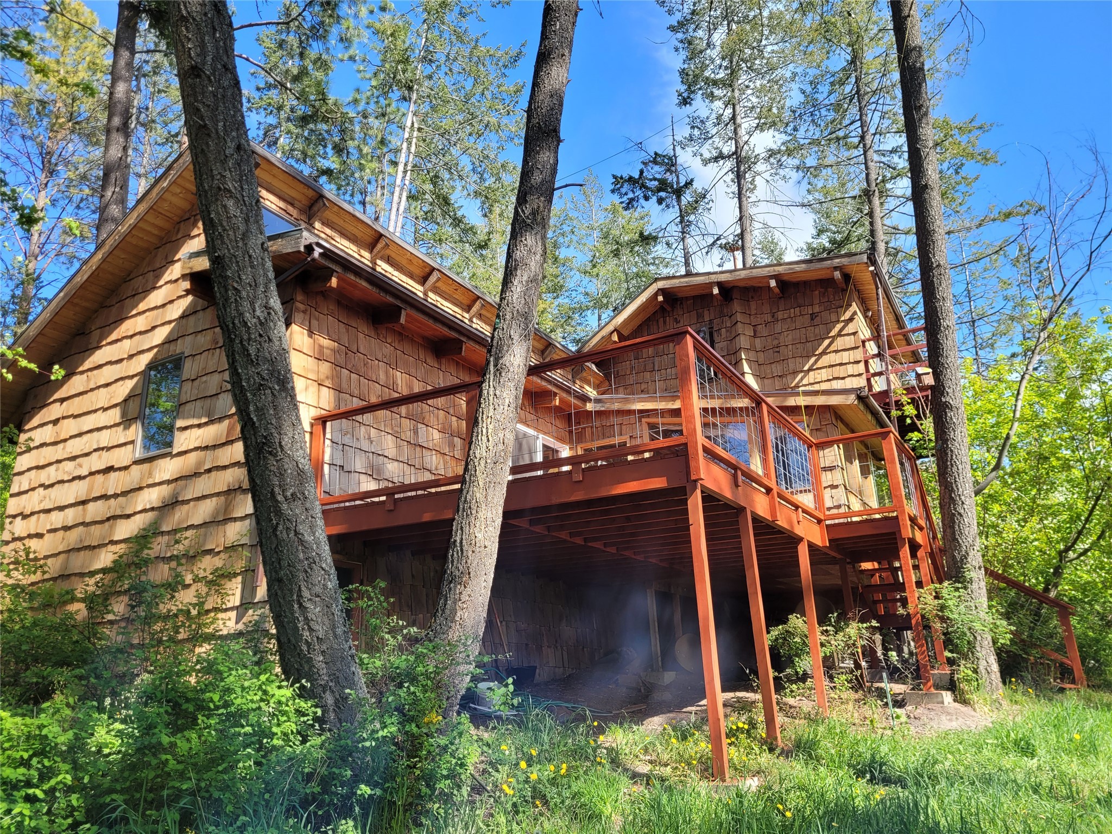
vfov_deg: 53.1
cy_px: 417
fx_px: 835
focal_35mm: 26
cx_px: 556
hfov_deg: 67.3
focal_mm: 5.4
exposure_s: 1/659
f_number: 1.8
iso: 40
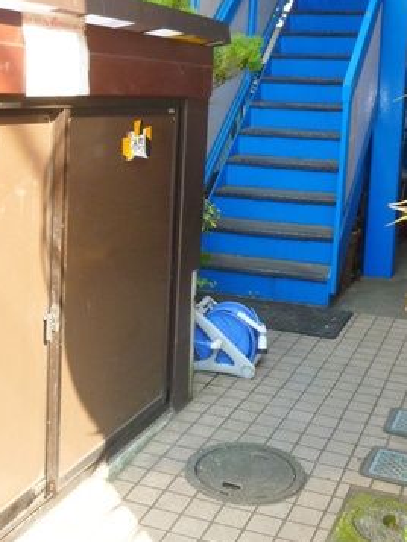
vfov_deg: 38.5
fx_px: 768
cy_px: 181
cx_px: 162
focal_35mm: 49
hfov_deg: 29.6
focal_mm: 4.5
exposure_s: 1/100
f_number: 4
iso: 100
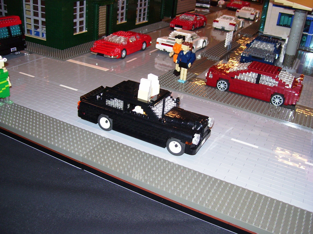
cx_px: 156
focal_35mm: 36
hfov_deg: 51.4
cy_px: 117
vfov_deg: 39.7
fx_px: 326
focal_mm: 6
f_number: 2.7
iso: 80
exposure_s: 1/60
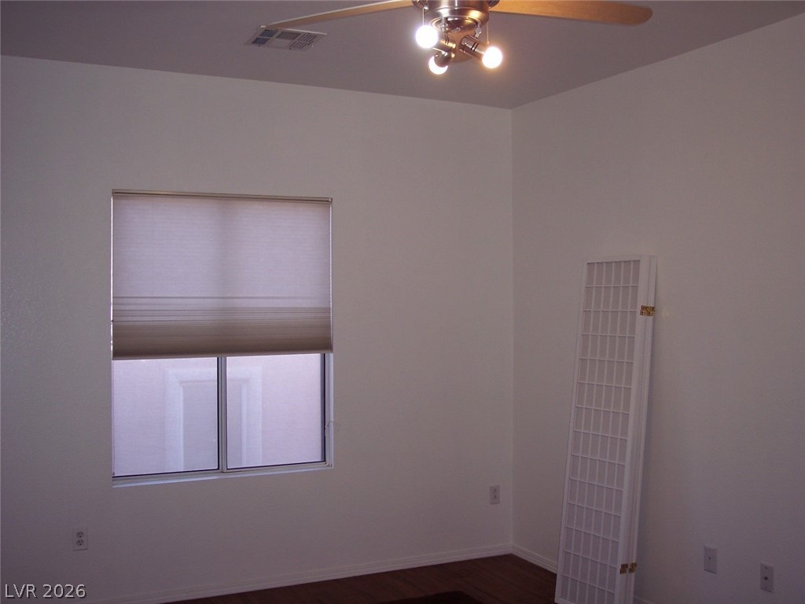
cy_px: 302
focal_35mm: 39
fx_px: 907
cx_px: 402
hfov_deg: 47.9
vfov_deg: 36.8
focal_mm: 8
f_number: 2.8
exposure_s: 1/60
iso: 100
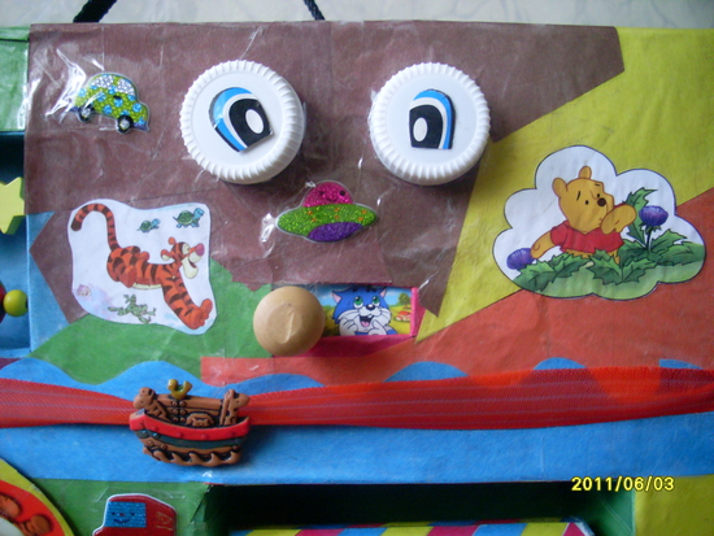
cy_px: 268
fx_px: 784
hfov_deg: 49.0
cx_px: 357
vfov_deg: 37.7
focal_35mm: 38
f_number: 3
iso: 200
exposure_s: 1/10
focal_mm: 6.3
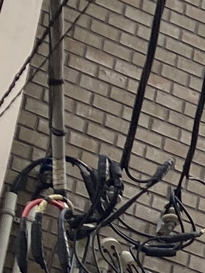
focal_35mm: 245
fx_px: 1934
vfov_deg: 7.7
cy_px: 554
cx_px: 894
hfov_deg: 5.2
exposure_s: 1/298
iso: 20
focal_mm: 3.99
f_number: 1.8
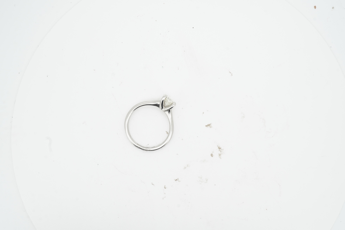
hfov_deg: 43.6
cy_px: 115
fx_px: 431
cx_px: 172
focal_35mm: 45
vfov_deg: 29.9
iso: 200
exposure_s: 1/100
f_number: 22
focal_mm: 30
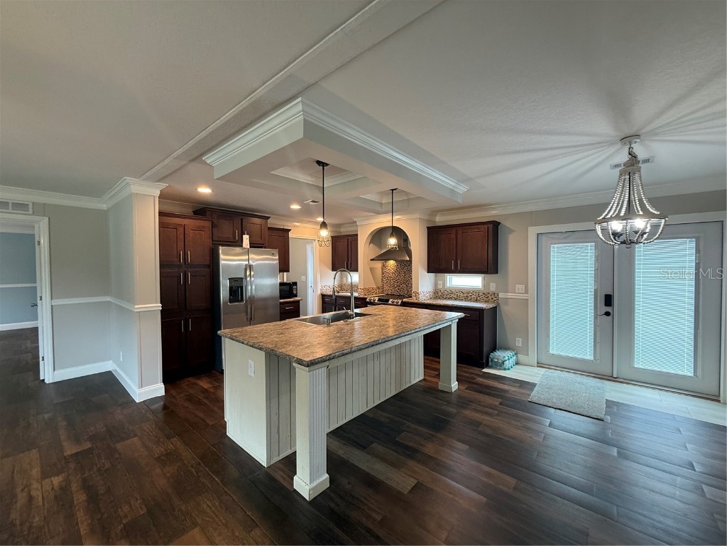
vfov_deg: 85.7
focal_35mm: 14
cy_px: 273
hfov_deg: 102.1
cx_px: 364
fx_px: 294
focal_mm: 2.22
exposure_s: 1/60
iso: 200
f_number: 2.2
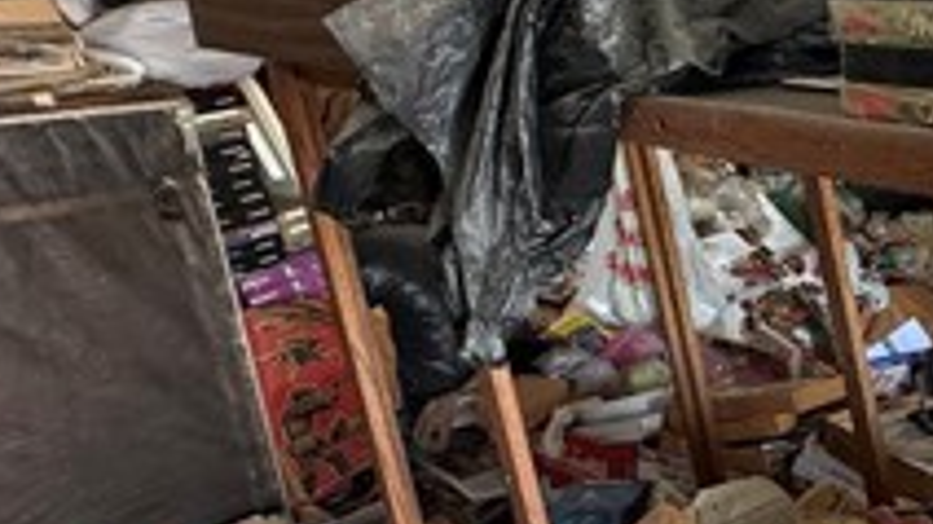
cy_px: 308
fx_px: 1137
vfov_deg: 25.9
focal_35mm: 46
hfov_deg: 38.3
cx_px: 986
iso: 320
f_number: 2.2
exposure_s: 1/69
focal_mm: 2.22
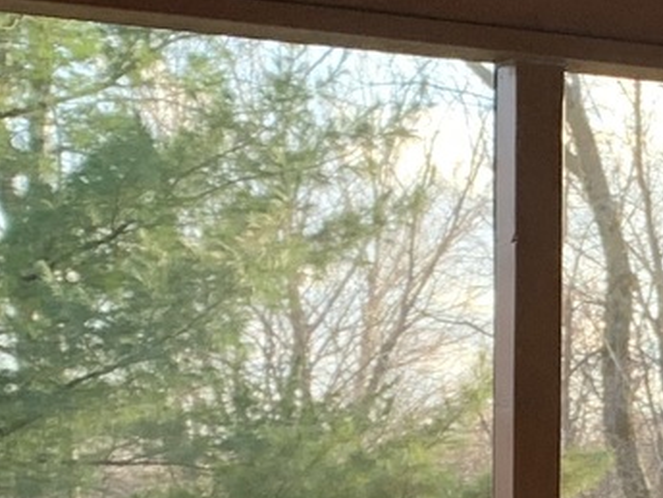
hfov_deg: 12.5
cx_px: 939
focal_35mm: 151
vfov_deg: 9.5
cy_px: 826
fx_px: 2892
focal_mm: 4.25
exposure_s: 1/121
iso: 50
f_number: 1.8
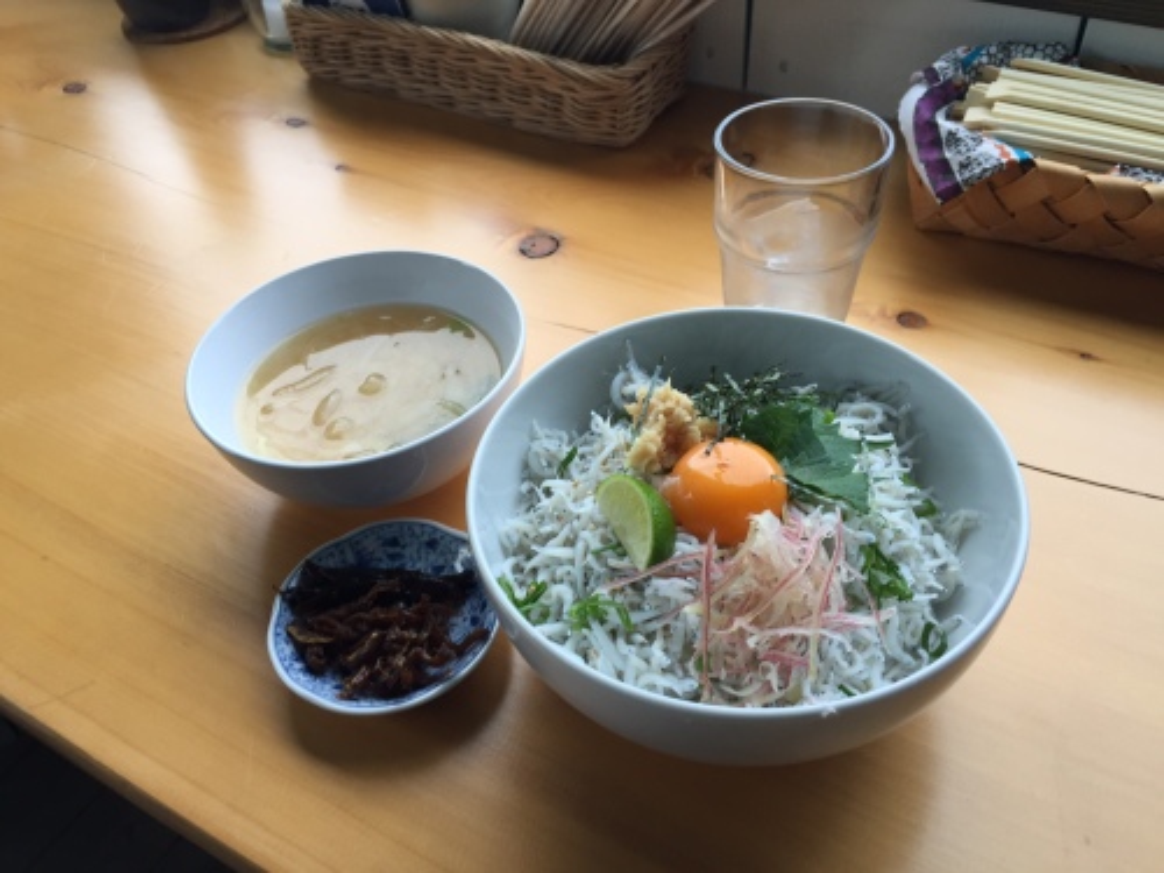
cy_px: 436
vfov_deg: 48.2
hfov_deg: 61.7
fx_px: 975
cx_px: 582
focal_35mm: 29
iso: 40
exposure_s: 1/120
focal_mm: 4.15
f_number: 2.2
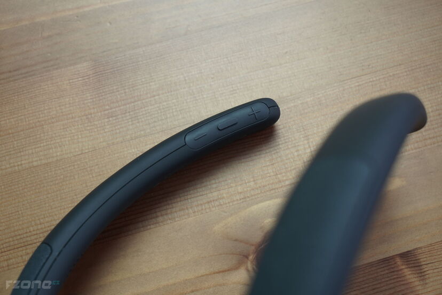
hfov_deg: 33.9
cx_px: 221
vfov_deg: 23.0
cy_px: 148
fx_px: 724
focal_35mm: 59
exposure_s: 1/160
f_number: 6.3
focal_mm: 59
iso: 1600
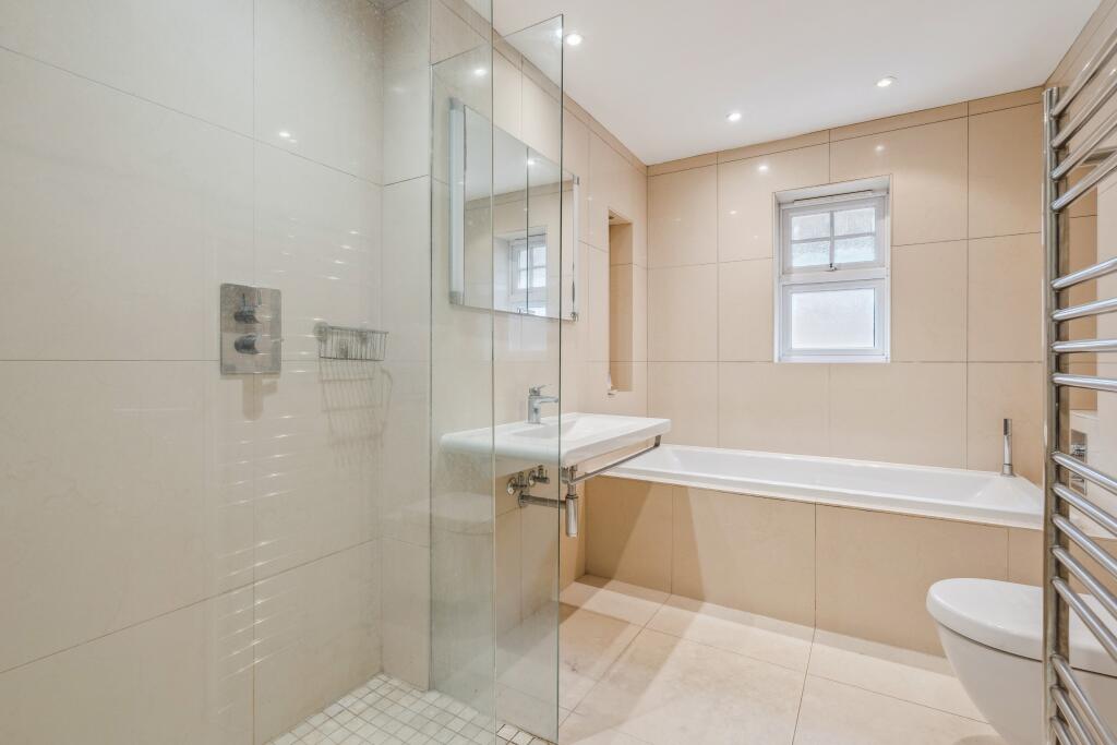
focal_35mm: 16
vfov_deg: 73.8
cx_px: 558
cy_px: 372
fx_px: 496
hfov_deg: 96.7
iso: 200
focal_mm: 16
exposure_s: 1/10
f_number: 8
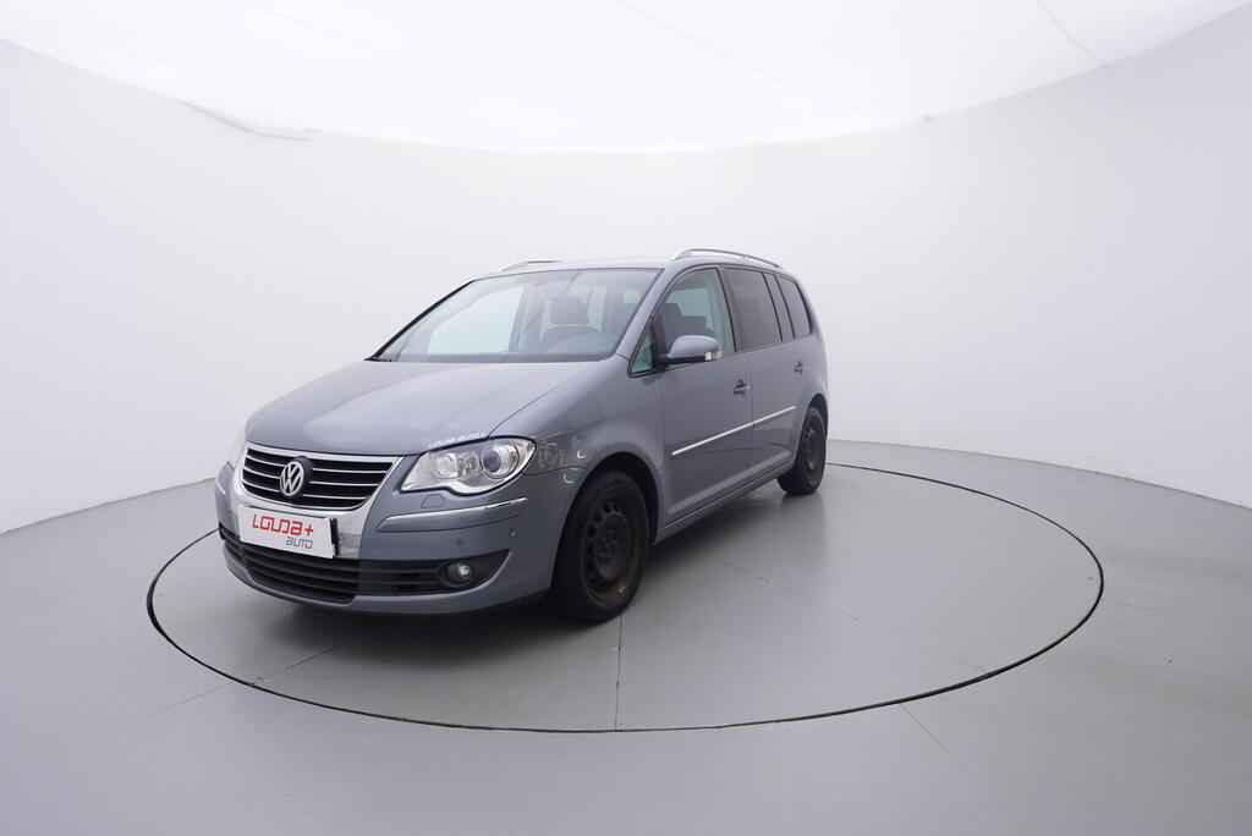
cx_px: 626
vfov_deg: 56.2
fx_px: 783
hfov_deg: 77.3
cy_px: 418
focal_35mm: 22
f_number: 5
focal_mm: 15
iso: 200
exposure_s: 1/80
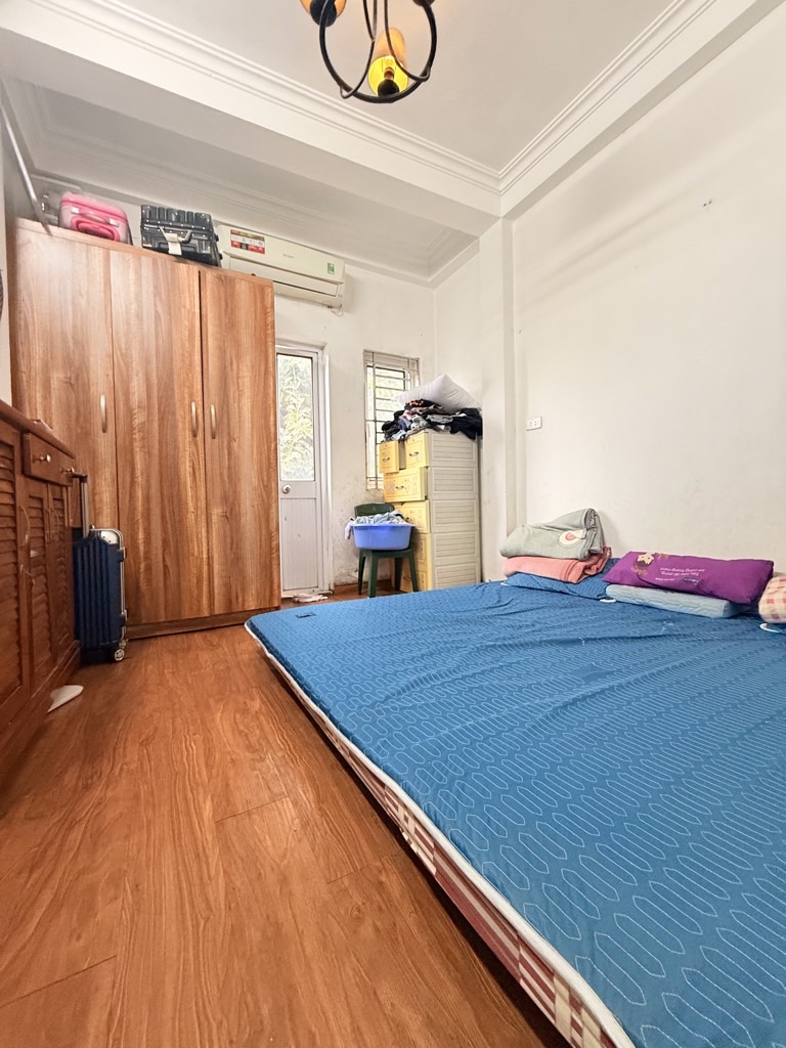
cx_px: 393
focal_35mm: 14
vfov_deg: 102.1
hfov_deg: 85.7
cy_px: 524
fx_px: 424
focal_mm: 2.22
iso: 320
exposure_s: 1/50
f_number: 2.2
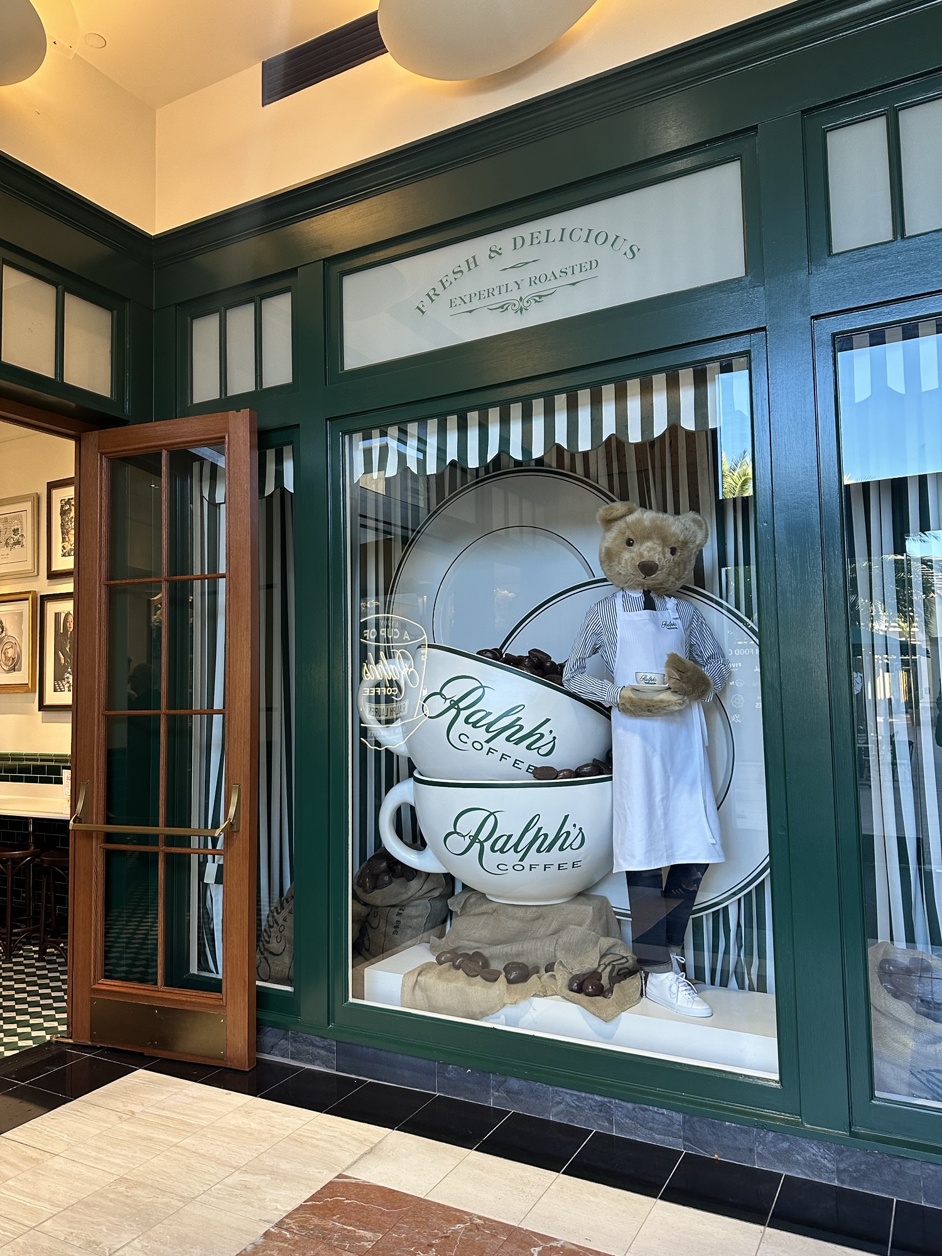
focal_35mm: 24
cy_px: 628
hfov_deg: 56.8
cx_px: 471
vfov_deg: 71.6
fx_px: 871
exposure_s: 1/120
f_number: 1.78
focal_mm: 6.86
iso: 200
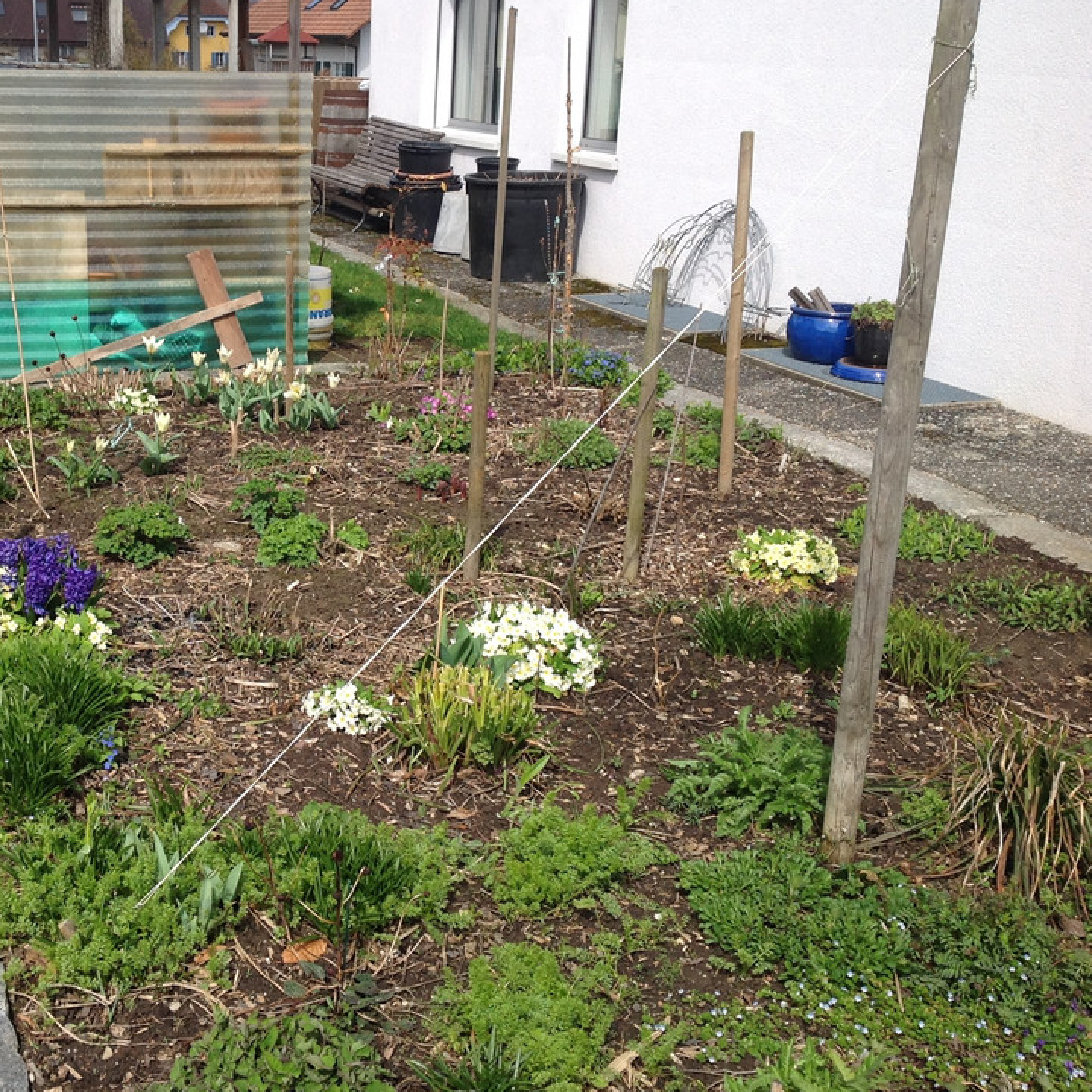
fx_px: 1642
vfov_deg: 36.8
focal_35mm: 46
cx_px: 301
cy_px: 529
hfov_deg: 36.1
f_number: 2.4
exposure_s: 1/1513
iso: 50
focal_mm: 4.28
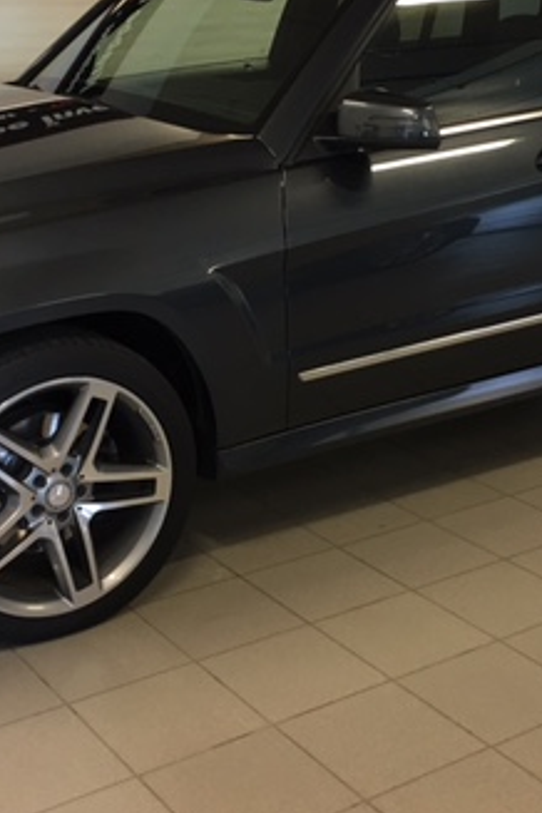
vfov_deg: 33.6
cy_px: 271
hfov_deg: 23.0
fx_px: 1332
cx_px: 296
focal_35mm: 59
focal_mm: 4.15
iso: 100
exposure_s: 1/33
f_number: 2.2
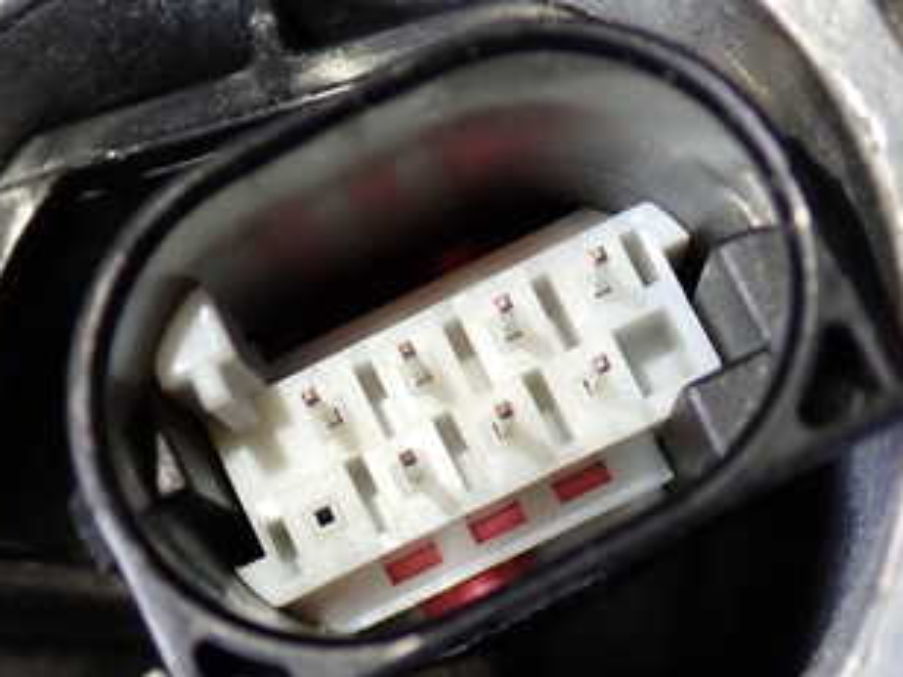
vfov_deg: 18.4
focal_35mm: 80
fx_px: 2087
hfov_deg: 24.3
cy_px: 402
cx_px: 337
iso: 200
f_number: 2.8
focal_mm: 7.31
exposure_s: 1/80
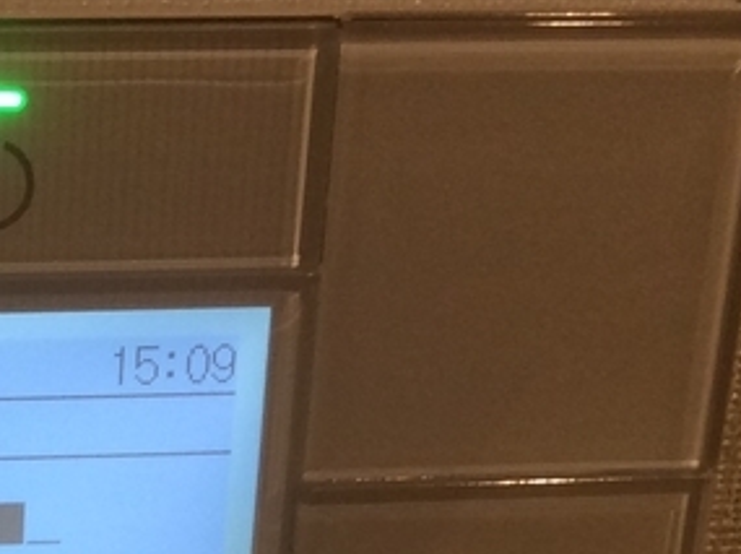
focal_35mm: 115
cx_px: -120
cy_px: 737
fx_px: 2459
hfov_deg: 16.5
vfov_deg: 12.4
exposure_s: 1/24
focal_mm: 3.3
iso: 64
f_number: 2.4
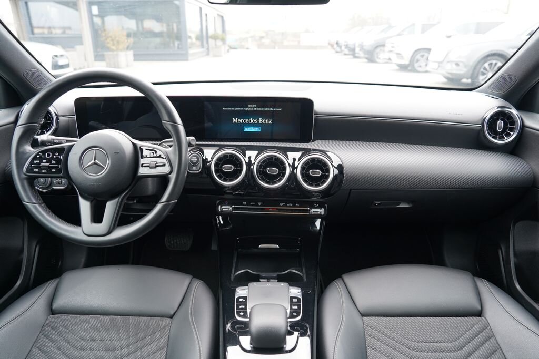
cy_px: 180
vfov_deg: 53.1
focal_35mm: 24
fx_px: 359
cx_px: 270
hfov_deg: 73.7
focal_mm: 24
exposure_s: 1/60
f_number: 4
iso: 250
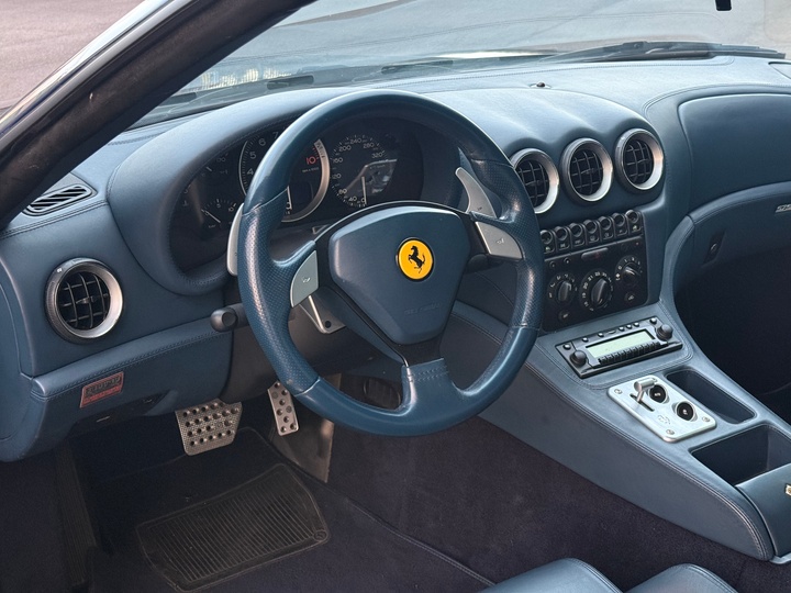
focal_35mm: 48
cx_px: 396
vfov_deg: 30.3
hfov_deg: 39.7
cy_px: 296
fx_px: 1097
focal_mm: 6.76
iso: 250
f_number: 1.78
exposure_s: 1/47
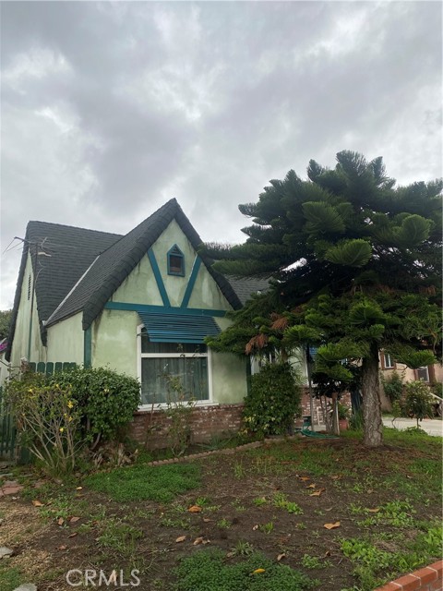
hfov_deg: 53.1
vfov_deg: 67.3
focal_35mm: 26
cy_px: 296
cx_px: 222
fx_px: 444
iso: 32
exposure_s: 1/536
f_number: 1.8
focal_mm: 4.25
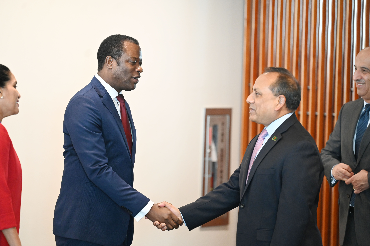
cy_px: 123
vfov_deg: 6.9
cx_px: 185
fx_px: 2054
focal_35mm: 200
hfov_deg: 10.3
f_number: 2.8
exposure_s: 1/125
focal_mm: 200
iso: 3200
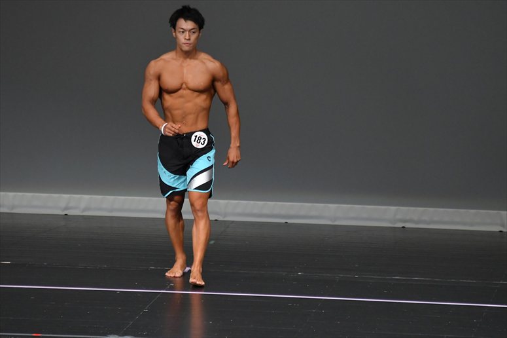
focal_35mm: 375
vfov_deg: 3.7
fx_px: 5279
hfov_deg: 5.5
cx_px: 254
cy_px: 169
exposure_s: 1/400
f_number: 5.6
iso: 4000
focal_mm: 250
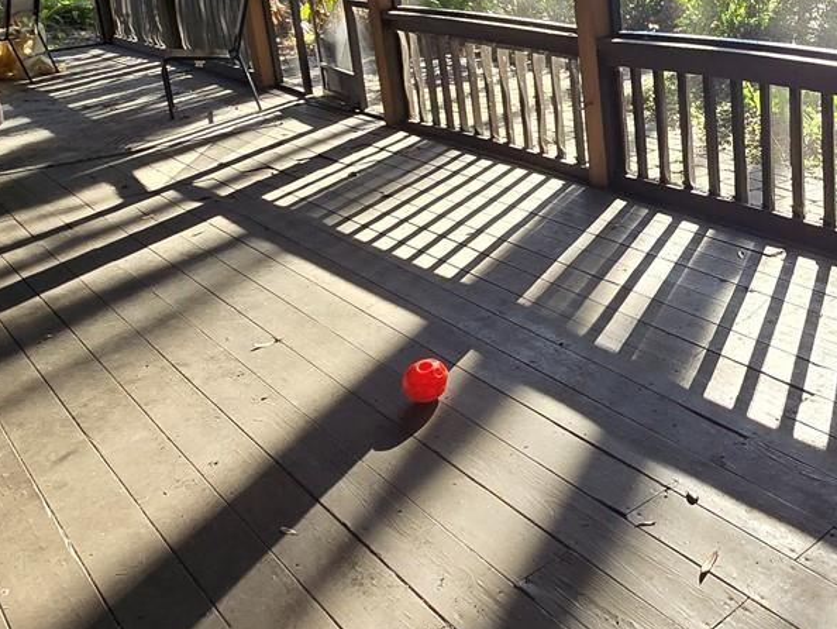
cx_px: 781
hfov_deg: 46.5
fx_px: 847
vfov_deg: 39.3
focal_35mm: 35
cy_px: 135
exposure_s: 1/224
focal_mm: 2.2
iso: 50
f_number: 2.2
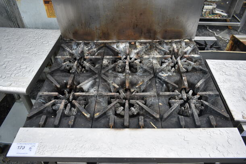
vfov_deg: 48.0
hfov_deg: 67.3
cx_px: 123
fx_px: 185
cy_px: 82
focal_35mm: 27
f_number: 5
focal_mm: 18
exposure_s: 1/100
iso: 100
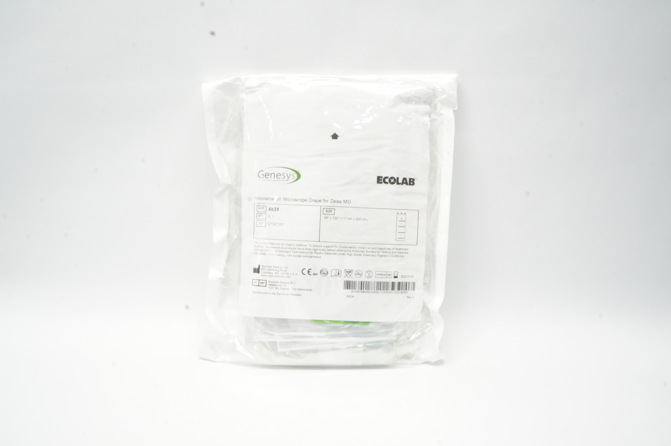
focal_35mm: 30
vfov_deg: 43.5
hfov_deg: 62.0
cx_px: 336
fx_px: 559
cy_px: 223
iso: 800
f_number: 22
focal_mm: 20
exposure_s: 1/4
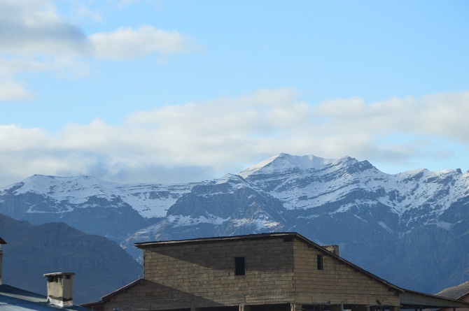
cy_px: 156
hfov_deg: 13.1
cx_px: 234
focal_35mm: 158
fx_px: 2049
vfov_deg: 8.7
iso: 400
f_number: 10
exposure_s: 1/250
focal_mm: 105
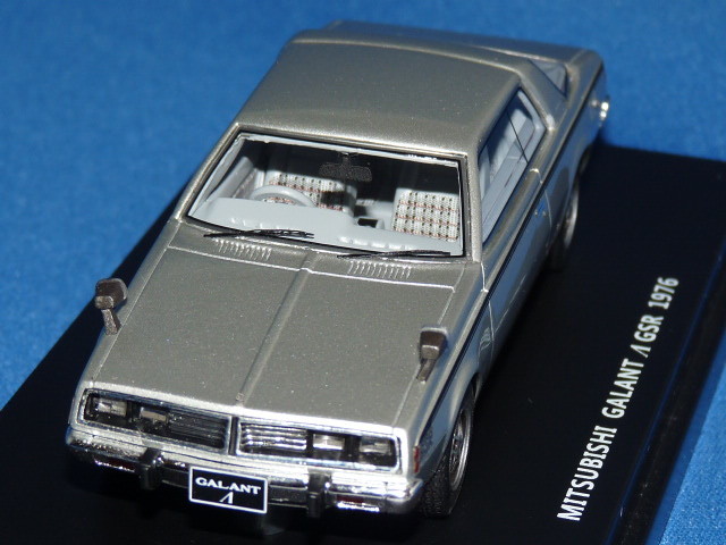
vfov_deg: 10.7
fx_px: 2894
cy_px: 272
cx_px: 363
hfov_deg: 14.3
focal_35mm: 138
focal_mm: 13.8
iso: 100
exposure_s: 1/40
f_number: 3.4
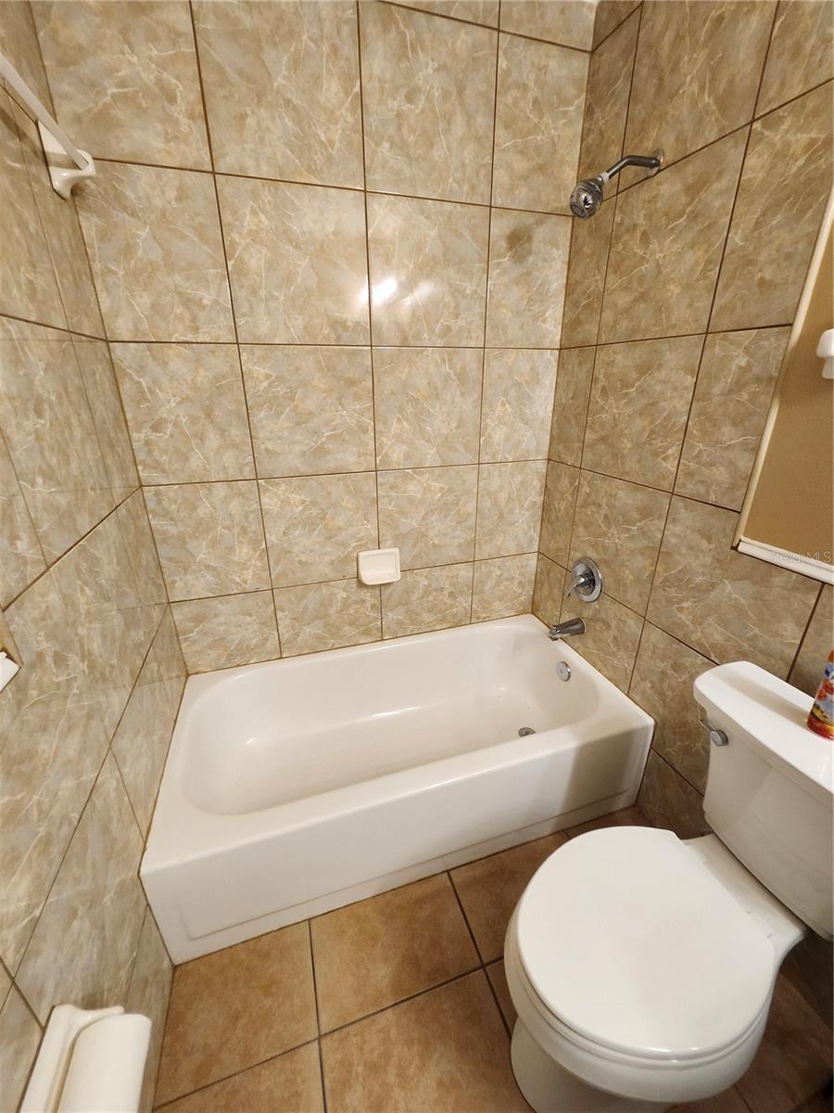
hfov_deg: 89.9
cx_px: 417
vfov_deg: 106.2
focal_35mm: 13
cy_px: 556
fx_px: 418
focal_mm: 1.74
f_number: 2.2
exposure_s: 1/60
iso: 200
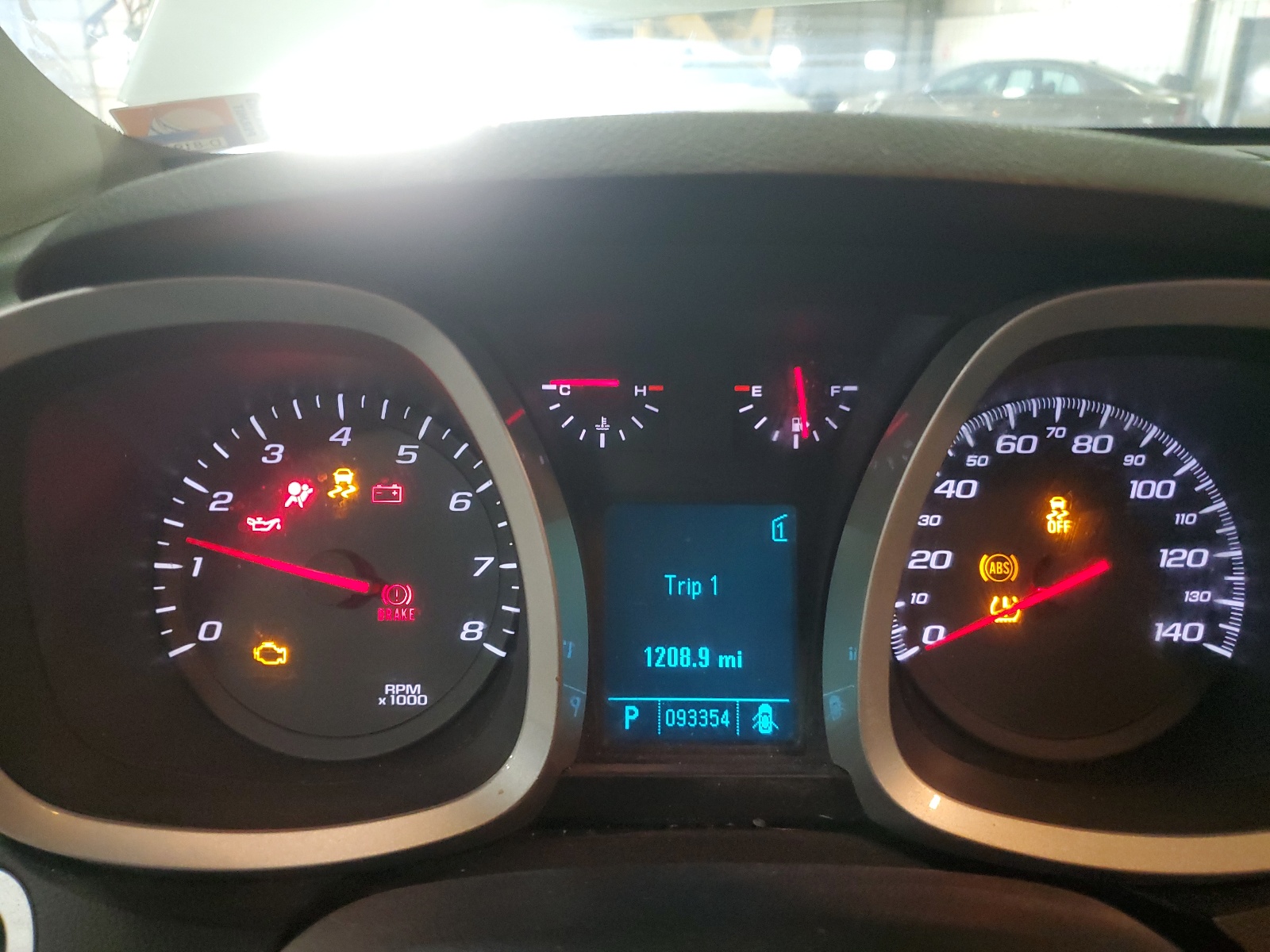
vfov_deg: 53.1
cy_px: 476
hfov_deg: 67.3
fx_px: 954
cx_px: 635
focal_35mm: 26
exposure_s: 1/30
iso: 312
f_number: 1.5
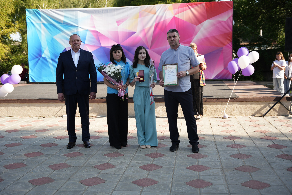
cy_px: 98
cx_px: 146
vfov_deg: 28.7
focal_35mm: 47
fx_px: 380
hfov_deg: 42.0
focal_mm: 46.9
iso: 160
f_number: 2.8
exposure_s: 1/400
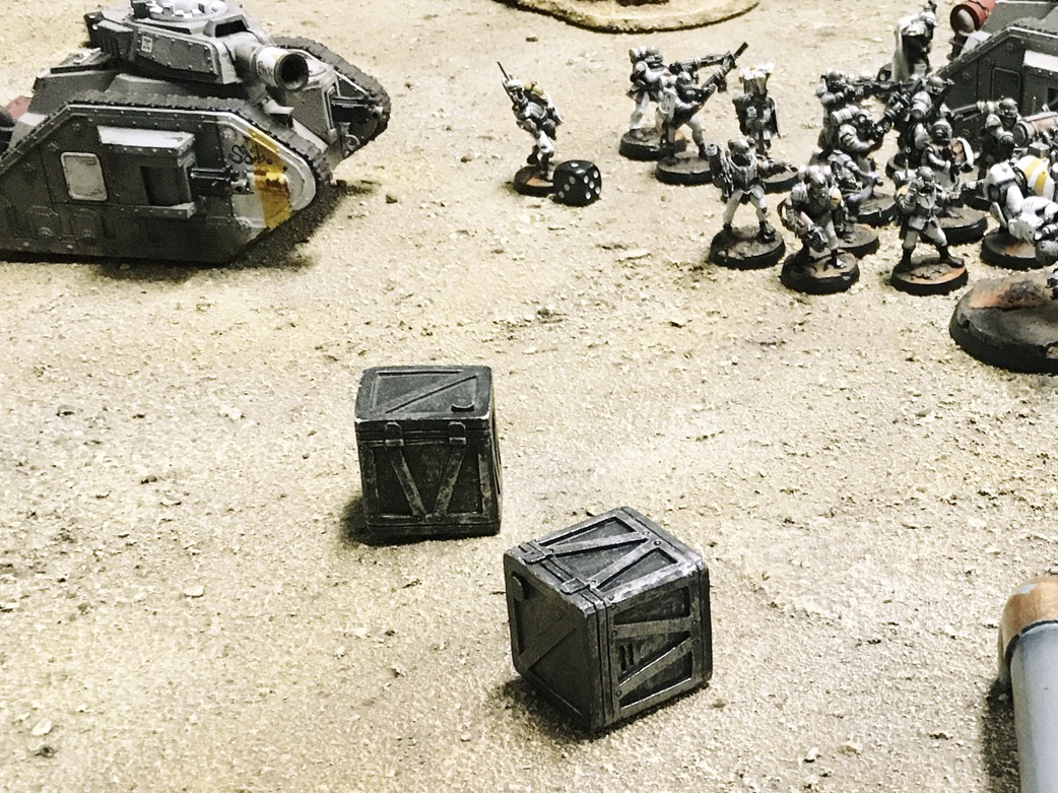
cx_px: 943
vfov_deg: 25.4
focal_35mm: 57
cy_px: 581
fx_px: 1742
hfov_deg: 32.2
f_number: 2.2
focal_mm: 4.15
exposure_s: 1/30
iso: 160
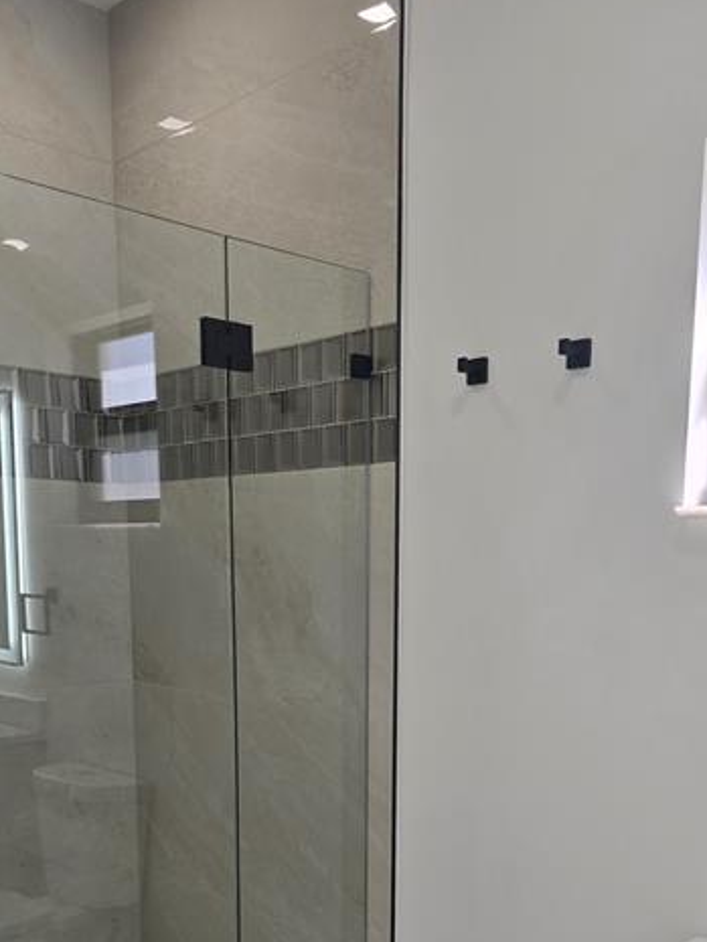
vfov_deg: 46.9
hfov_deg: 37.7
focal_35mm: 38
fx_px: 1034
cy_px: 721
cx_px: 403
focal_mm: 6.3
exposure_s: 1/62.3
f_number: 1.7
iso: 20
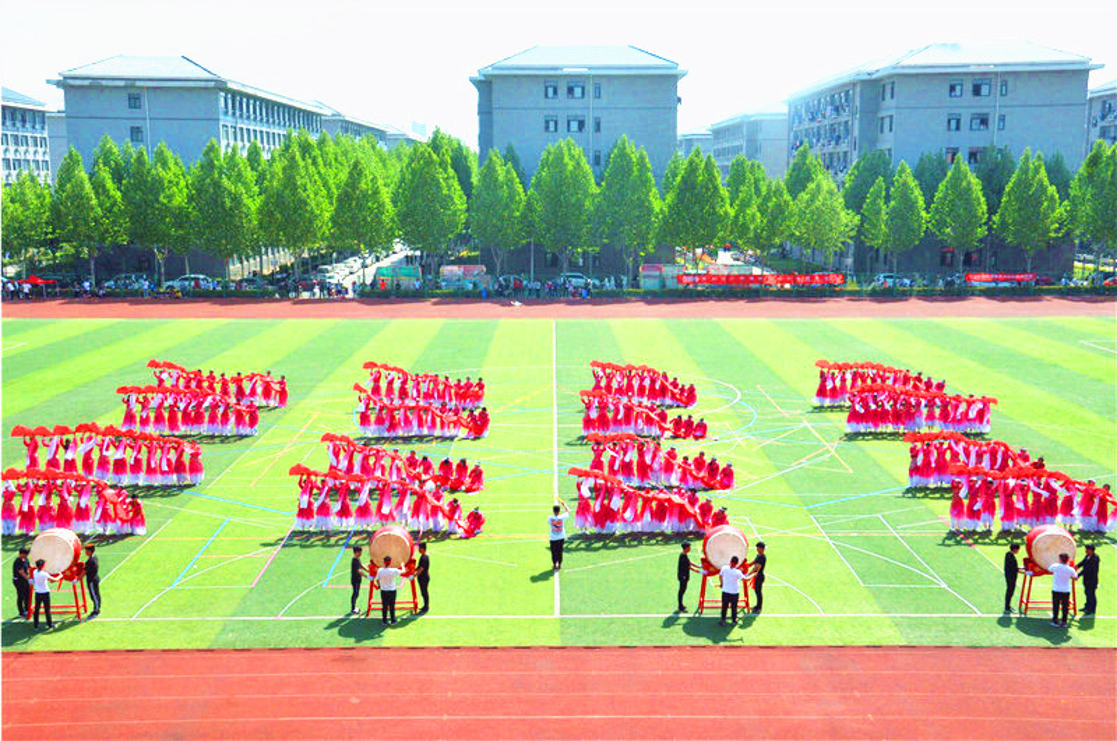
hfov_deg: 53.2
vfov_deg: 36.8
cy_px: 370
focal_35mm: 36
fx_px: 1115
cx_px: 558
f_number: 9
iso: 640
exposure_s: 1/1600
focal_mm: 24
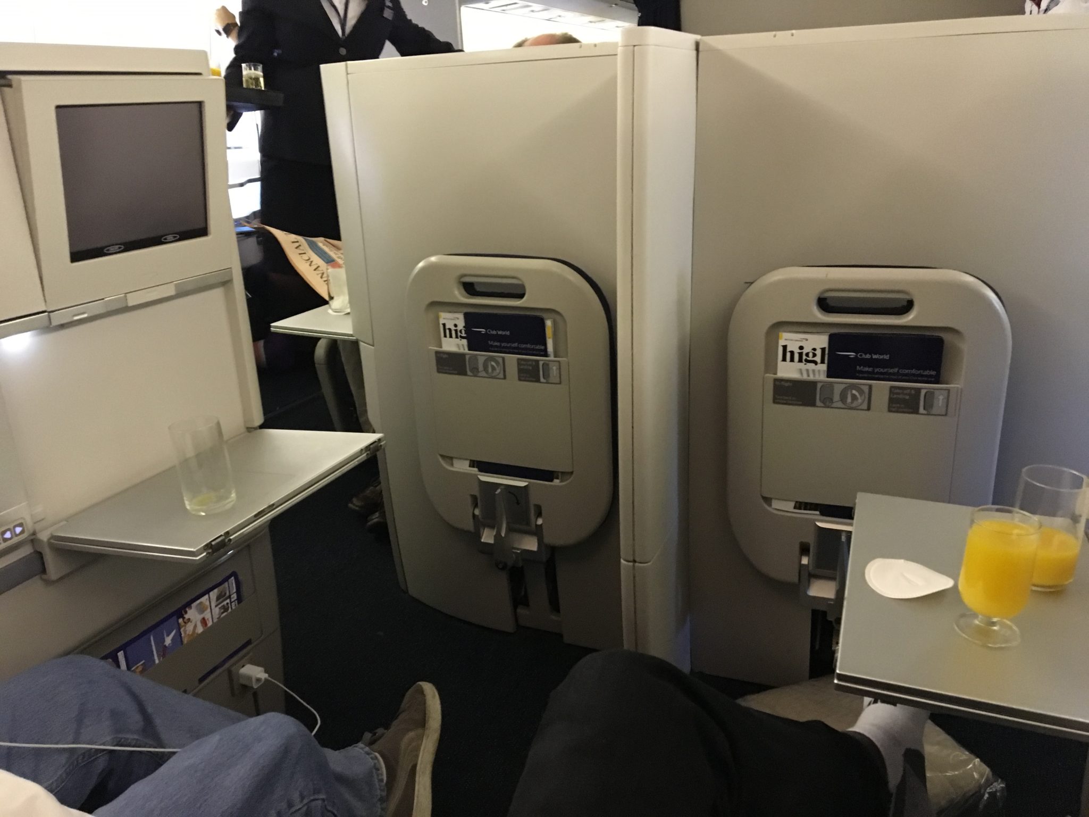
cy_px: 408
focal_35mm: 29
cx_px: 544
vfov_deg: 48.2
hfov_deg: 61.7
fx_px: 912
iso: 250
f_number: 2.2
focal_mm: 4.15
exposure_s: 1/15
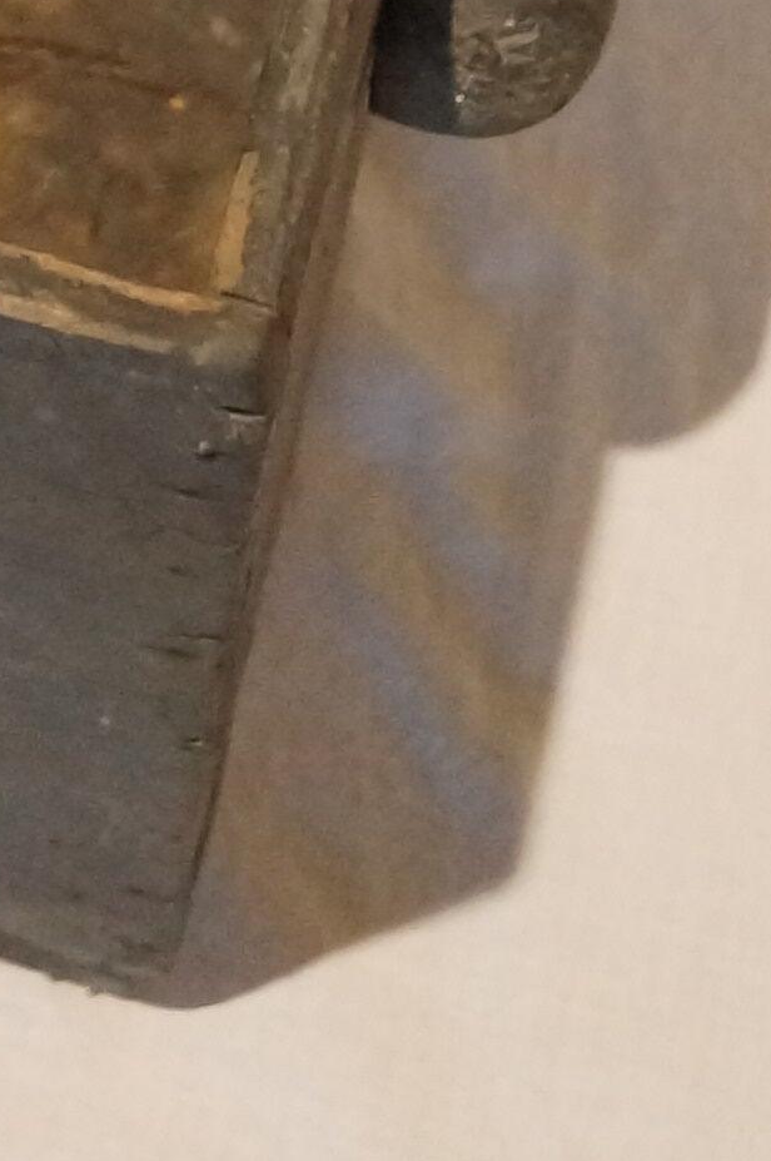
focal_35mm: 159
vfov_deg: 11.3
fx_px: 5119
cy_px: -1410
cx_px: -732
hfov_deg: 8.2
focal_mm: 20
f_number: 4
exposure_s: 1/60
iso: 2000
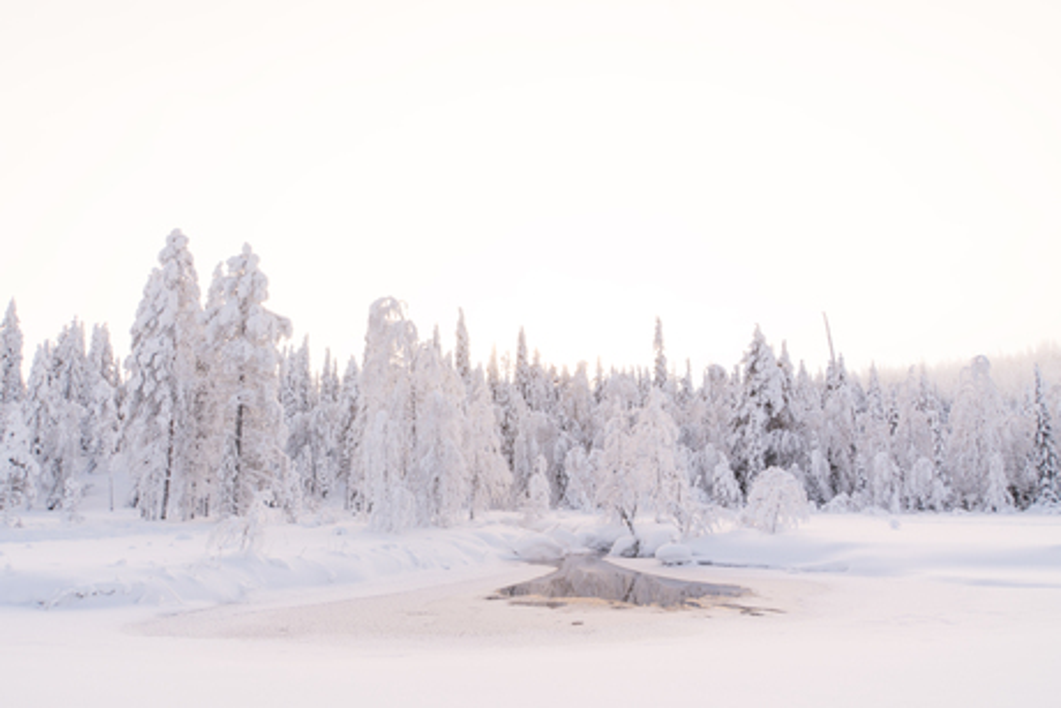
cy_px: 354
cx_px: 530
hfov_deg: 67.4
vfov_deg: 48.0
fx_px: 796
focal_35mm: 27
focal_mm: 18
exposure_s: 1/100
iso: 200
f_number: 10
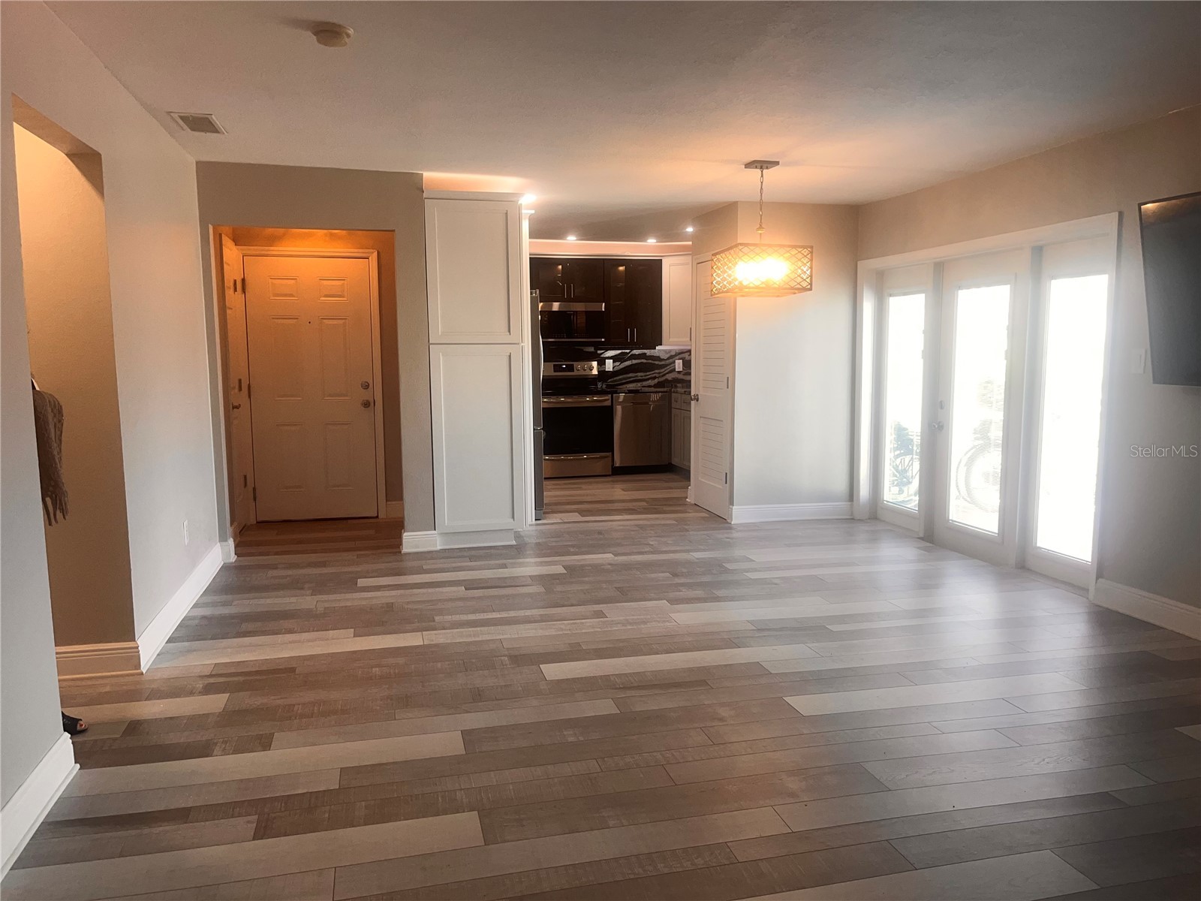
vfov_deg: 53.1
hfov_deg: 67.3
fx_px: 902
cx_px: 600
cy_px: 450
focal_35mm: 26
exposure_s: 1/120
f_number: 1.6
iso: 64
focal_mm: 5.1
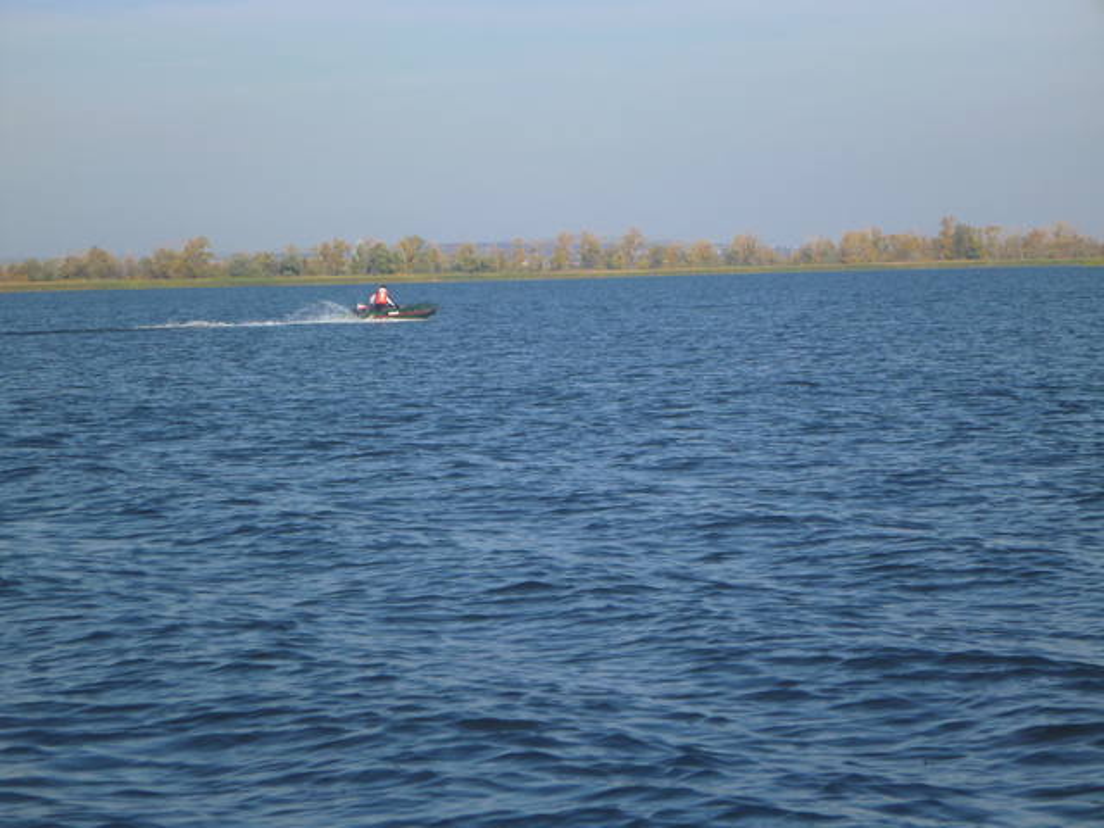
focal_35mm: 120
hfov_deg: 16.4
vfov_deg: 12.3
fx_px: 3827
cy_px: 414
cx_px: 552
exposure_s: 1/500
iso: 160
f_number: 5.8
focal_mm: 21.3
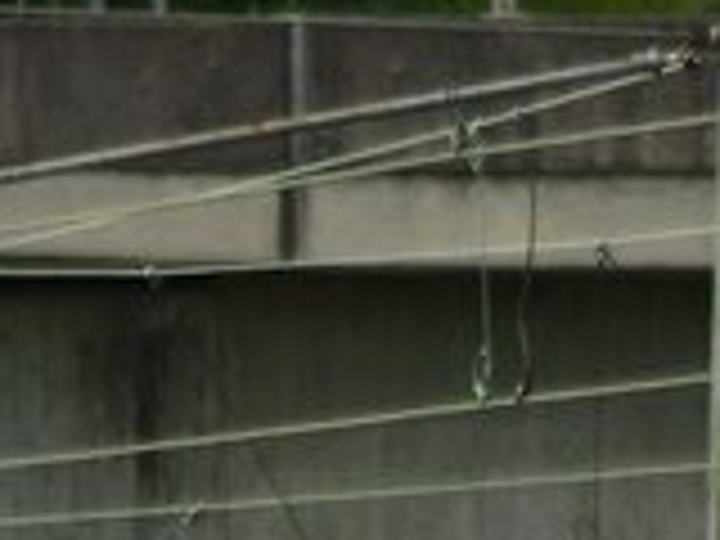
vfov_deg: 0.8
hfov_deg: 1.1
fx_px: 38188
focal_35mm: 1836
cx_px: 162
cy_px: 1573
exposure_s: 1/640
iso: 200
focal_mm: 170
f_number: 5.6
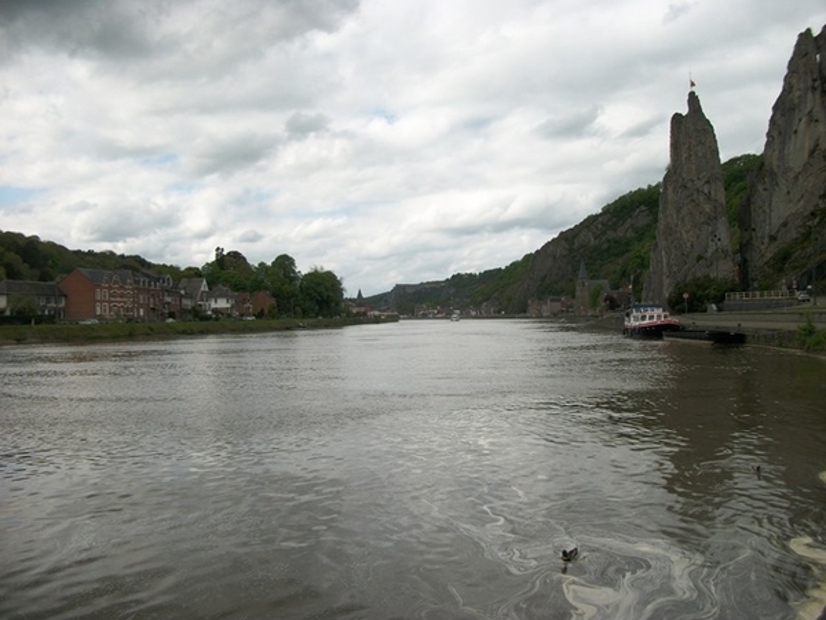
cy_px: 310
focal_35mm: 32
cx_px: 413
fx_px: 764
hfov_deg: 56.8
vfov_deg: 44.2
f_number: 8.8
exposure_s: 1/160
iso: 80
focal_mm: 5.7
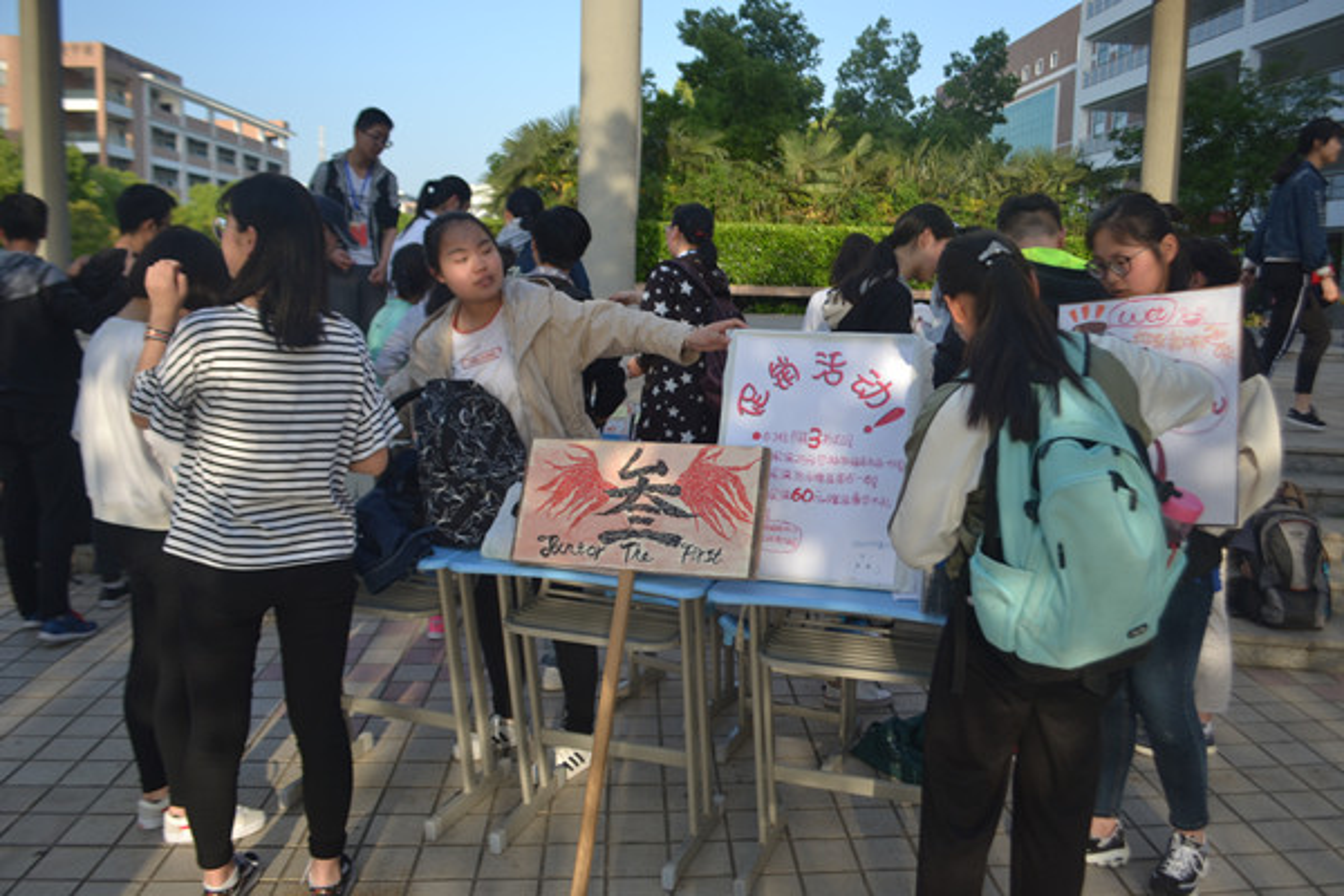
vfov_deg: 47.9
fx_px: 1008
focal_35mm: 27
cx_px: 672
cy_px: 448
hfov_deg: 67.4
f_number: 3.5
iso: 100
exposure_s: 1/400
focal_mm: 18
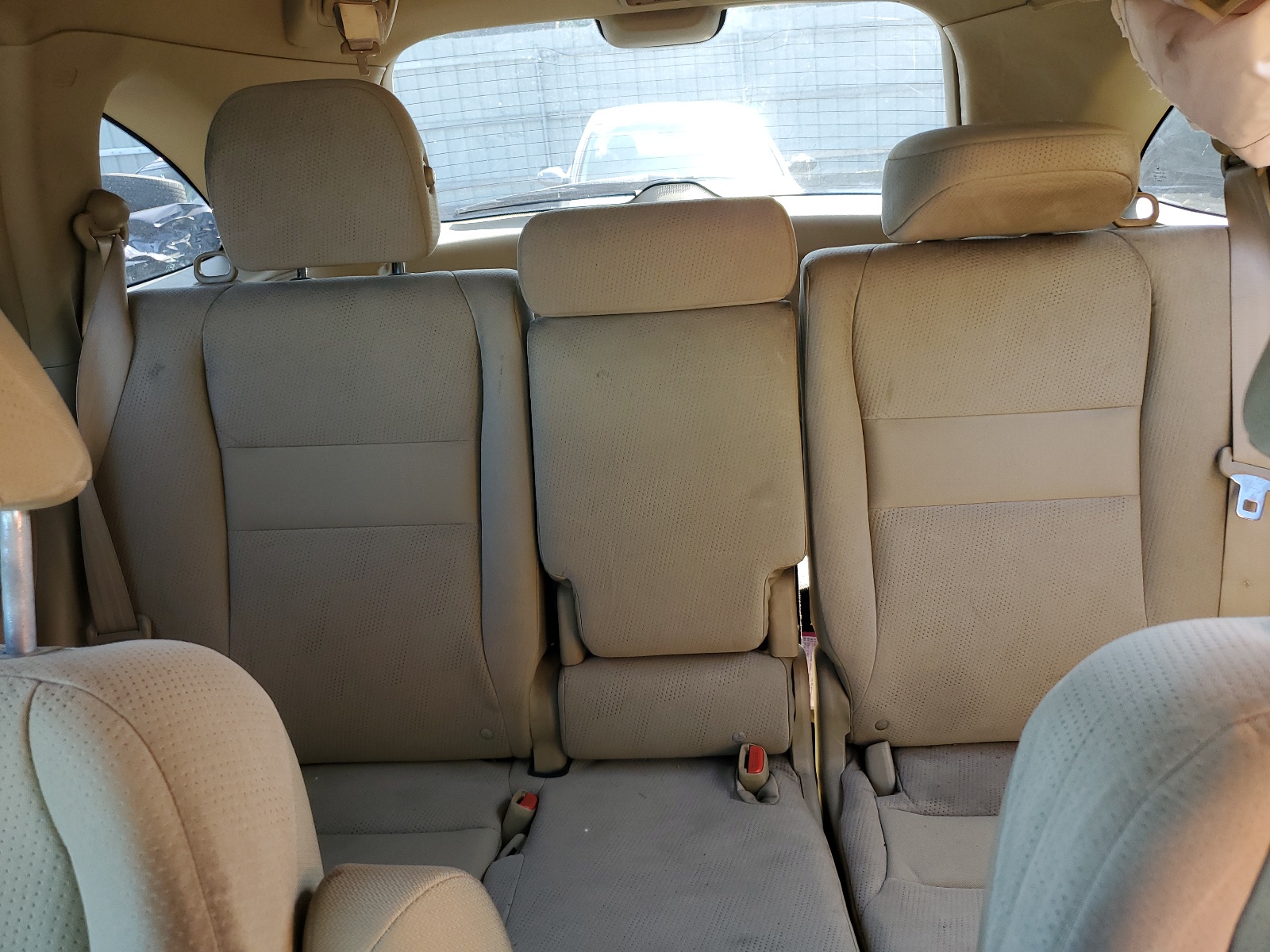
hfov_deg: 67.3
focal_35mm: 26
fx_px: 954
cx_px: 635
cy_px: 476
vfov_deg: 53.1
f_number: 1.5
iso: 56
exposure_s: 1/100
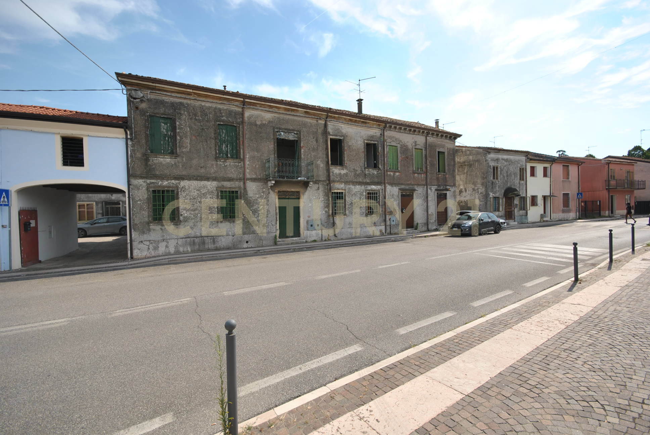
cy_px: 218
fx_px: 271
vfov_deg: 77.5
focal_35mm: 15
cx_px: 325
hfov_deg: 100.3
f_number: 8
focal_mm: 10
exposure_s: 1/250
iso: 100
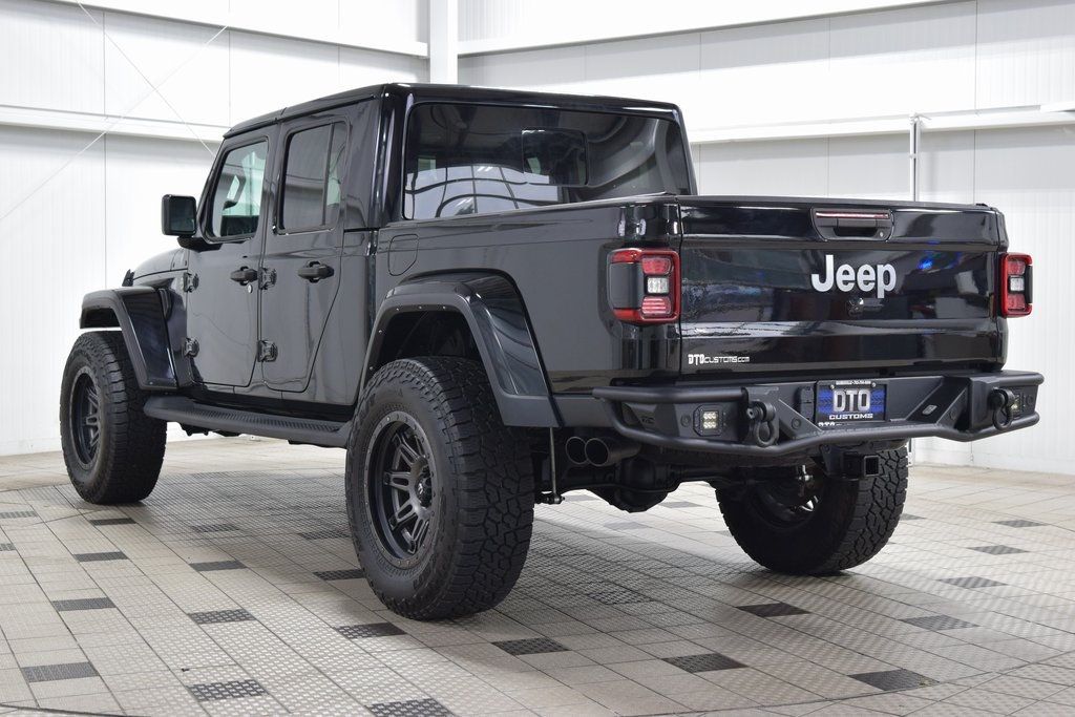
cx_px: 538
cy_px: 358
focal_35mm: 57
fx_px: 1702
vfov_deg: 23.8
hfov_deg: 35.0
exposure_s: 1/15
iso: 900
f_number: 6.3
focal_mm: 38
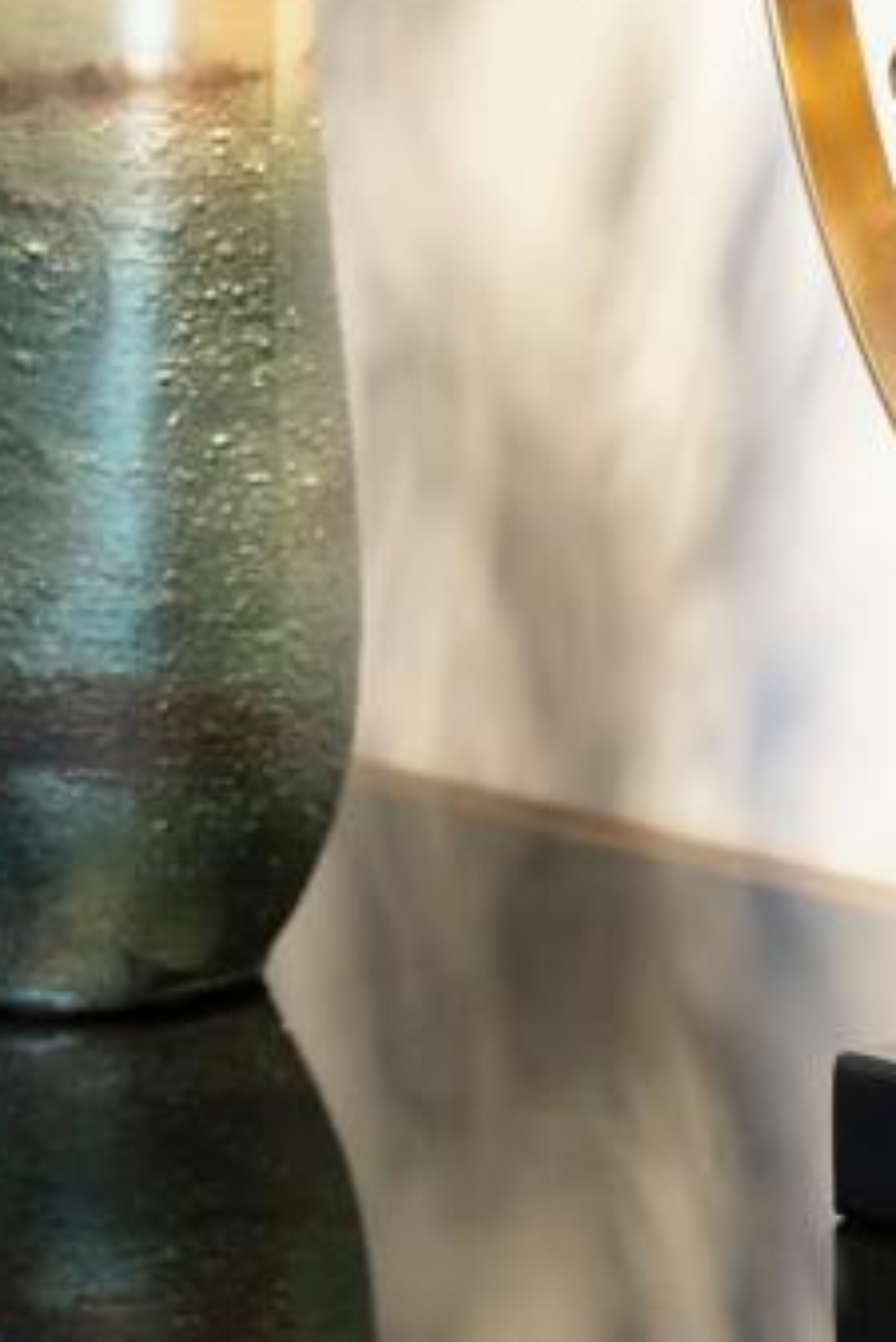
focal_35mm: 267
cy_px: 370
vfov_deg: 7.7
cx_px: 1209
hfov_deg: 5.1
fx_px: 9957
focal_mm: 90
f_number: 5.6
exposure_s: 1/125
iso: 2000
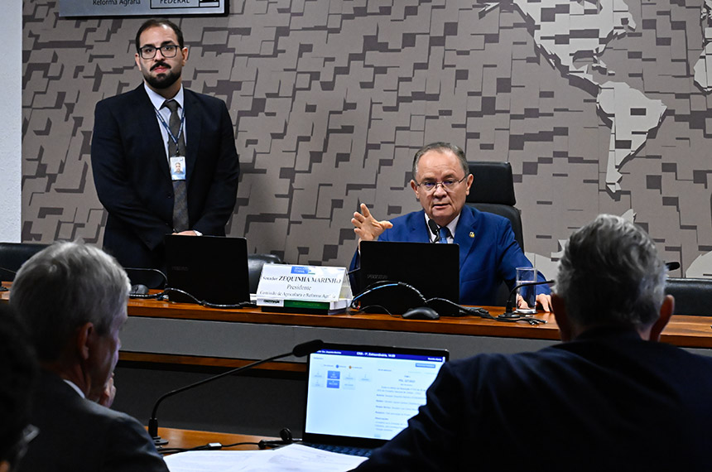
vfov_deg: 13.0
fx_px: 2073
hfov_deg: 19.5
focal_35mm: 105
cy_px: 236
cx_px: 356
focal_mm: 70
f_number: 8
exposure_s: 1/160
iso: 6400
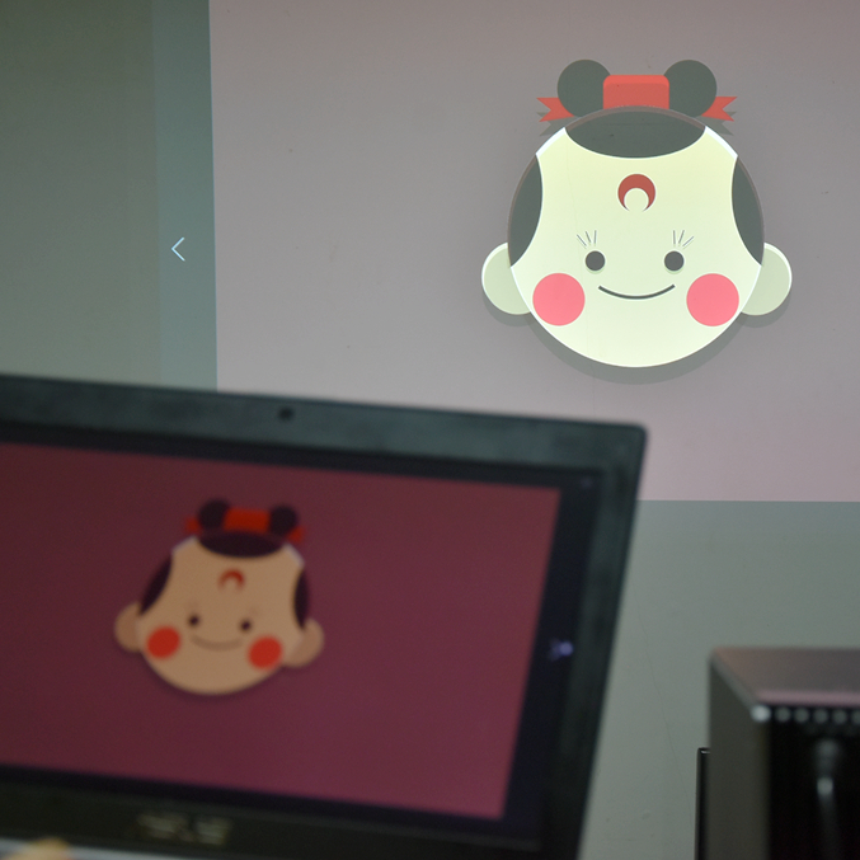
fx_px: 2277
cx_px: 544
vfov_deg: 21.4
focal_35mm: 81
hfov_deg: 21.3
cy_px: 431
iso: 640
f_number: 4.8
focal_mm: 42
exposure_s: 1/60
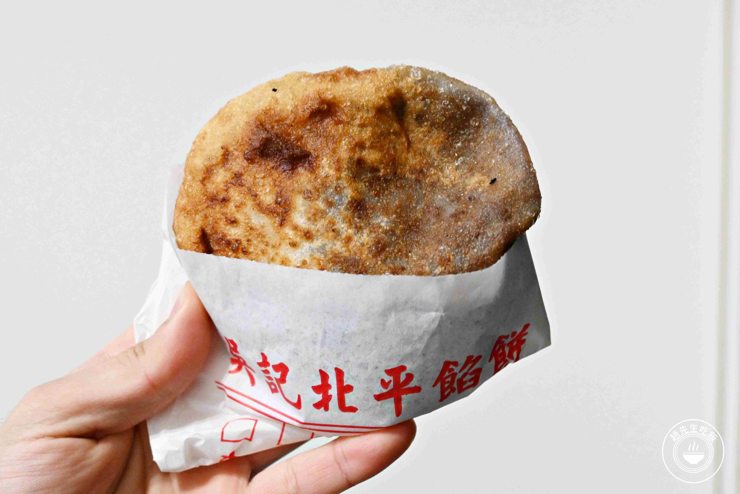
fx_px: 1017
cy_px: 247
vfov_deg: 27.3
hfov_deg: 40.0
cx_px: 370
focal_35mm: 50
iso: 4000
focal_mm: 33
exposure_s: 1/250
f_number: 5
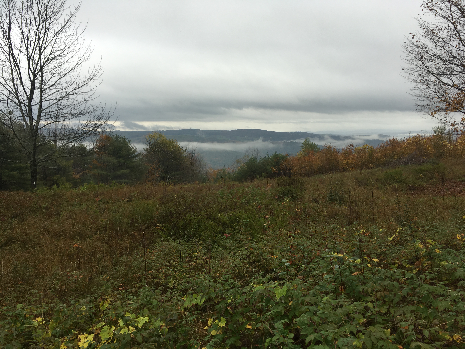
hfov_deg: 61.7
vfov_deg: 48.2
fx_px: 390
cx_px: 232
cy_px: 174
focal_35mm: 29
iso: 25
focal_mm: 4.15
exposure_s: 1/316
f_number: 2.2
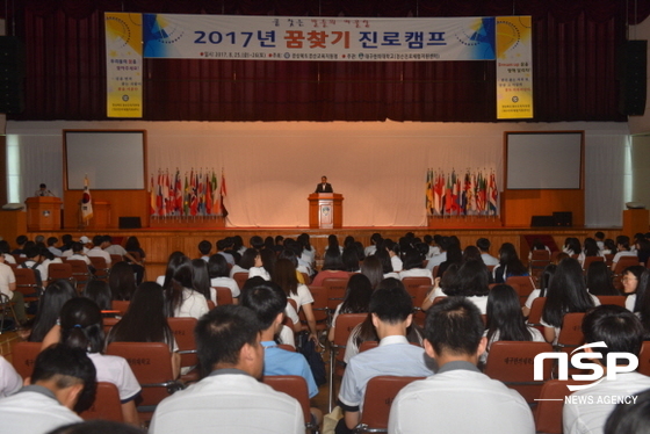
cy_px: 217
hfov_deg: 53.1
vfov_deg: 36.9
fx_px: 650
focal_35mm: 36
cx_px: 325
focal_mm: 36
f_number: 5
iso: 250
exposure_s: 1/60
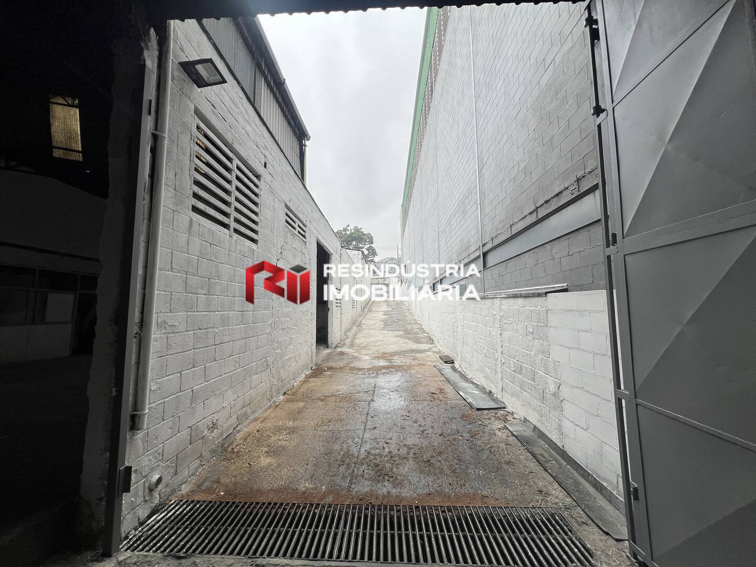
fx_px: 284
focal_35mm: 13
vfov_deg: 89.9
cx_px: 378
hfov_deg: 106.2
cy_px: 284
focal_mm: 1.57
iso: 32
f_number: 1.8
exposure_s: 1/104
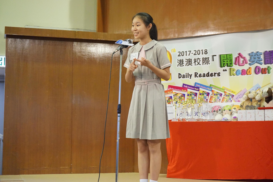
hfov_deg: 31.9
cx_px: 136
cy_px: 91
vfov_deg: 21.6
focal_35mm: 63
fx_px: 478
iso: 3200
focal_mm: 42
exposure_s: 1/80
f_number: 5.6
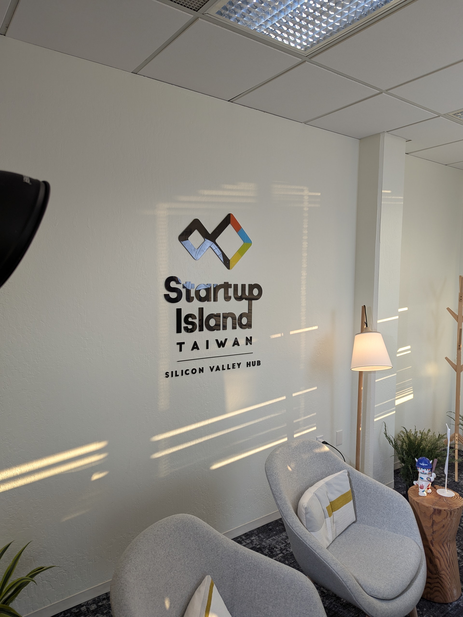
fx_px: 428
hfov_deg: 56.8
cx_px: 232
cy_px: 308
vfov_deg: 71.6
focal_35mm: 24
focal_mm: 6.81
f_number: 1.85
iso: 42
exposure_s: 1/93.5
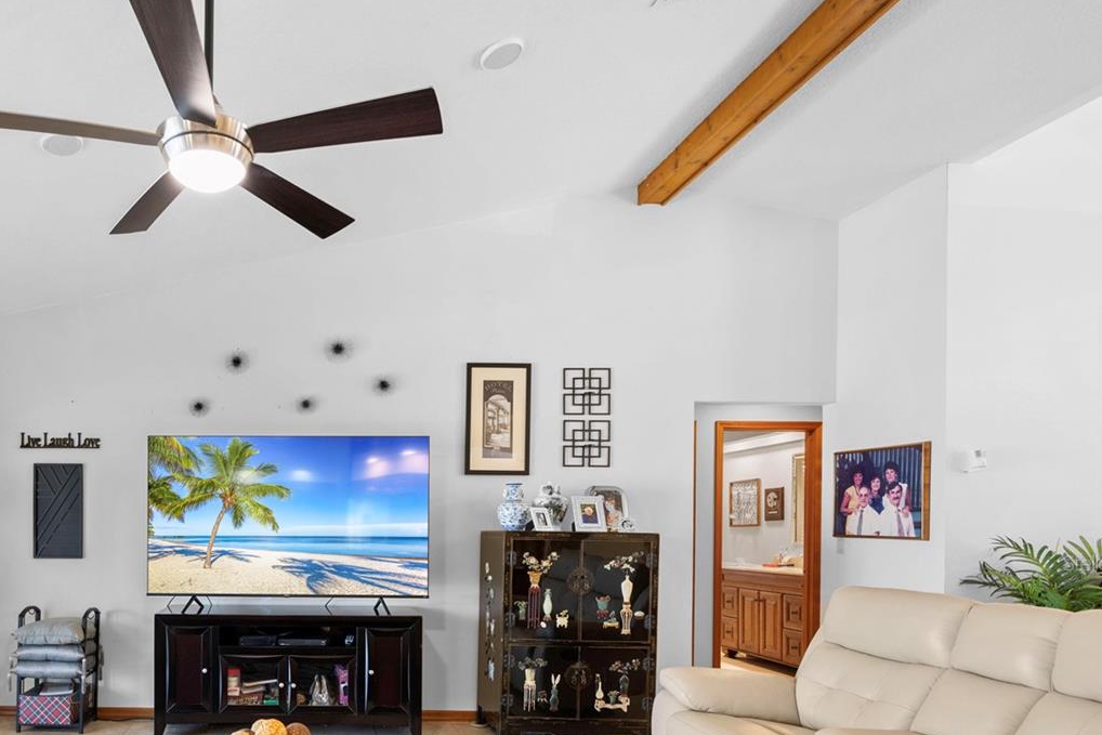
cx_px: 293
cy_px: 563
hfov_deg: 73.7
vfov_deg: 54.2
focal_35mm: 22
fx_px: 673
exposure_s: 1/20
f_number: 5
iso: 250
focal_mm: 14
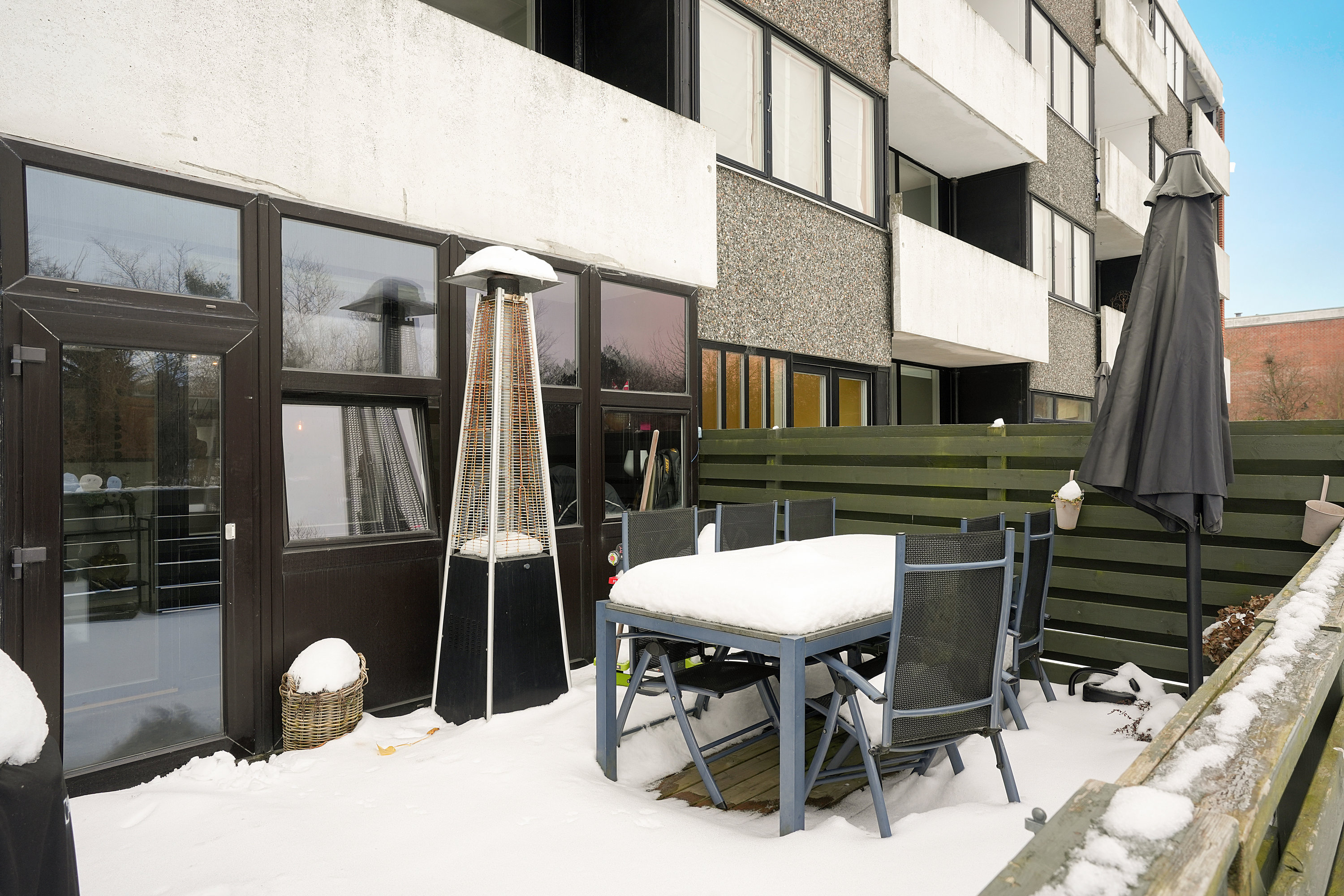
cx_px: 672
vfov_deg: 57.2
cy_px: 448
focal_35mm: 22
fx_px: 821
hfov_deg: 78.6
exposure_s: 1/60
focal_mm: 22
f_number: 8
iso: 400
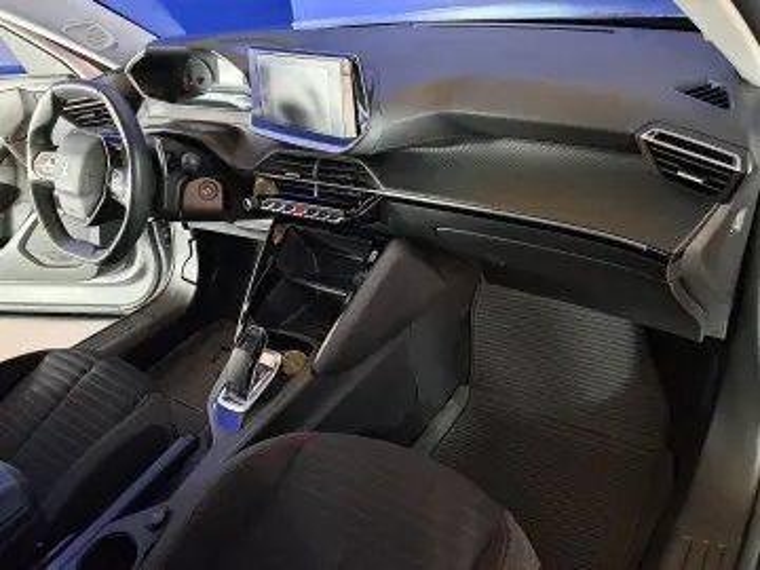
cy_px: 285
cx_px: 380
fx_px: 527
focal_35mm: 24
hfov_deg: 71.6
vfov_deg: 56.8
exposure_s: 1/25
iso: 400
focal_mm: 5.23
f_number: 1.8
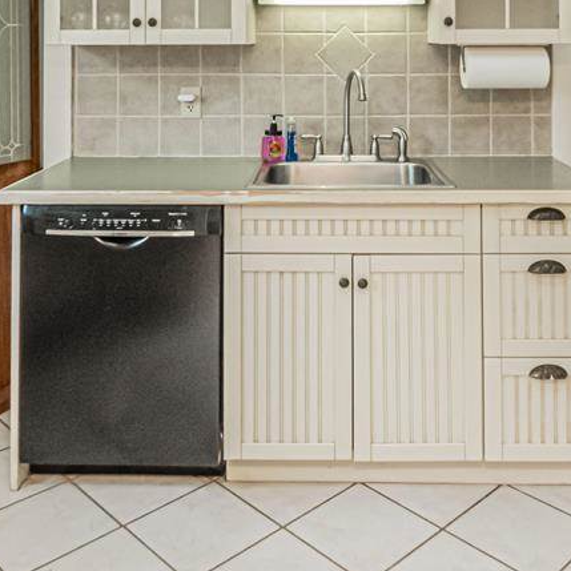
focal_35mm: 38
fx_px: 709
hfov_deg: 43.8
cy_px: 74
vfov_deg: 41.0
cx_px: 306
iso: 3200
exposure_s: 1/60
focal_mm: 10
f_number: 10
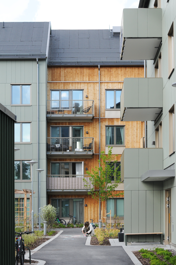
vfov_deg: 27.0
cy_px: 132
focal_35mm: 75
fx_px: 551
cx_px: 88
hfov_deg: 18.1
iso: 400
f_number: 4.5
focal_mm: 50
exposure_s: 1/800
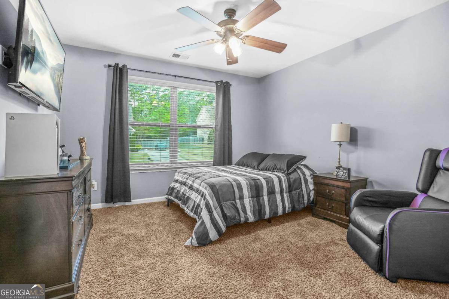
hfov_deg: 96.7
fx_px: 200
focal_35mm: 16
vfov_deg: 73.7
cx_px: 224
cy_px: 150
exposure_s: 1/5
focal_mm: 16
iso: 400
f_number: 8
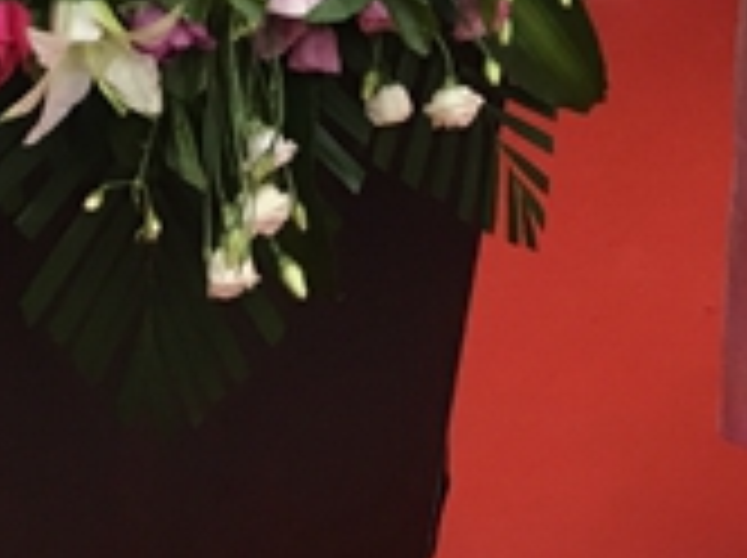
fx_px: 3017
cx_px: 1328
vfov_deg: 9.9
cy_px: -486
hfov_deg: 12.9
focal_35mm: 140
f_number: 2.2
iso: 80
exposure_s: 1/33
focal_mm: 4.15
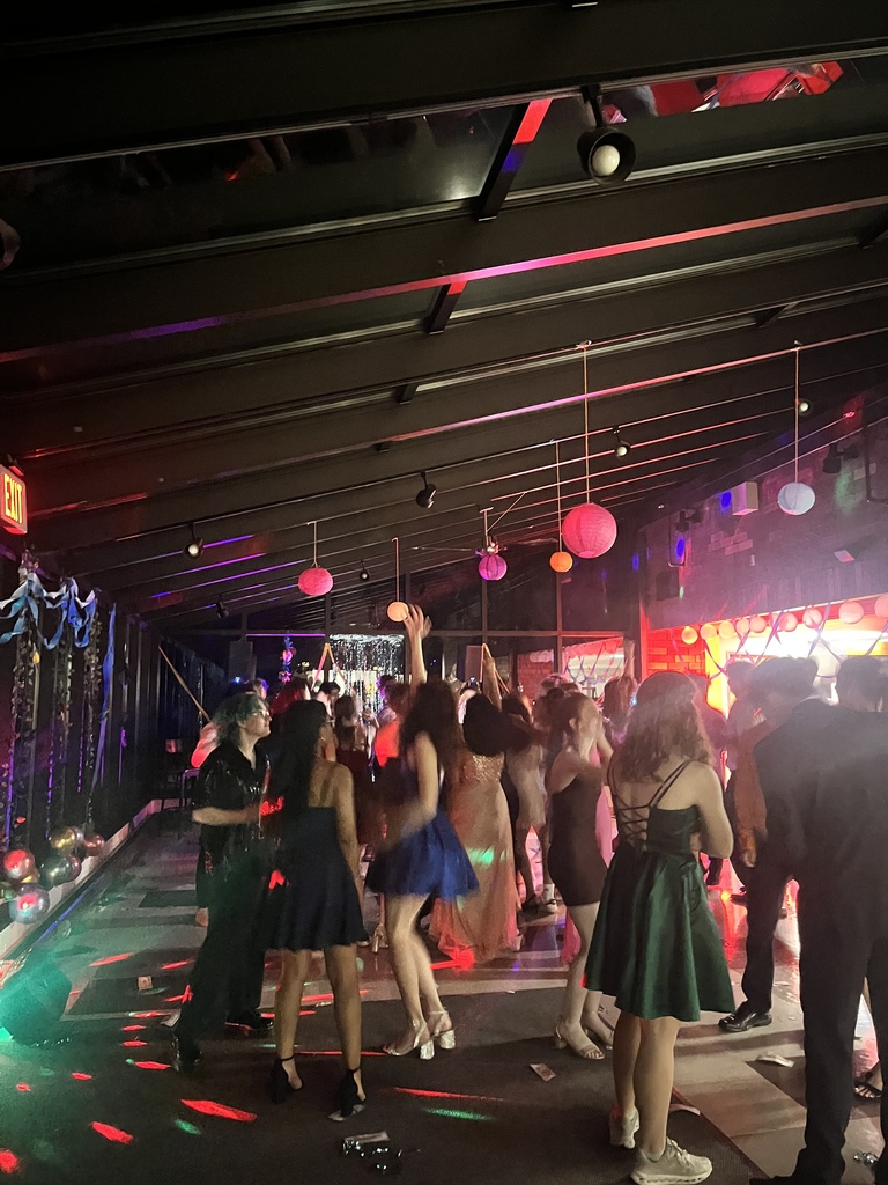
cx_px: 444
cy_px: 592
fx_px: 889
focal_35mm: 26
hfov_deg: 53.1
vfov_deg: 67.3
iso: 3200
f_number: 1.6
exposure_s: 1/17
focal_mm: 5.1
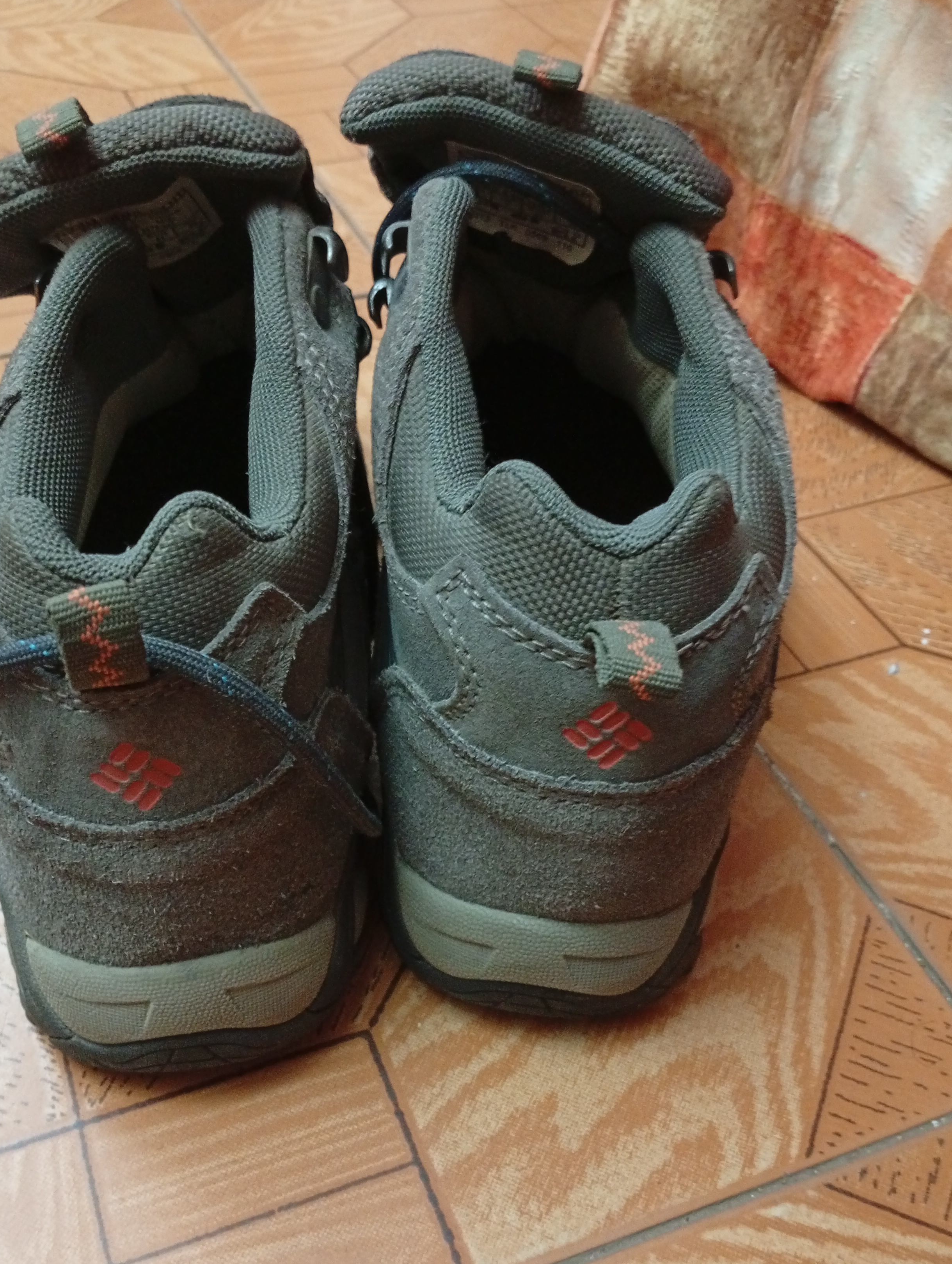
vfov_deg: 53.6
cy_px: 749
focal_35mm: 34
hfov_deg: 41.8
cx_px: 397
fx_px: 1243
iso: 1426
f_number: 1.8
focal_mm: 3.98
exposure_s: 1/20
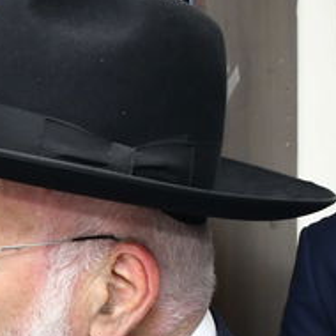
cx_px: -315
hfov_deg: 9.4
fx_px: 1922
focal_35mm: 175
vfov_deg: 9.9
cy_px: 321
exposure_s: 1/160
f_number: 6.3
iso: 500
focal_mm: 28
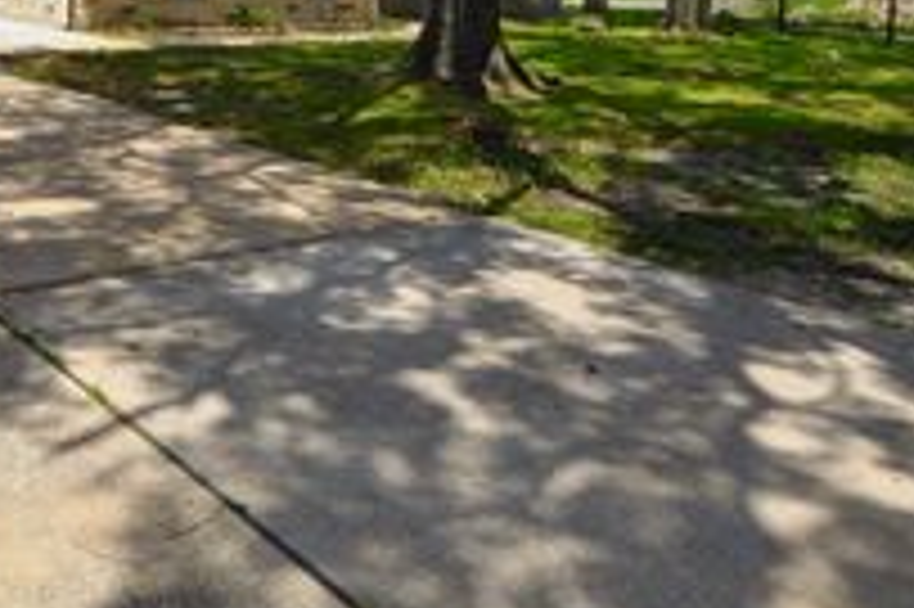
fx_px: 939
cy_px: -36
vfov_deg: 32.3
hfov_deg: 50.6
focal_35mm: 37
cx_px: 275
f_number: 16
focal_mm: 10
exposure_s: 1/200
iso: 200
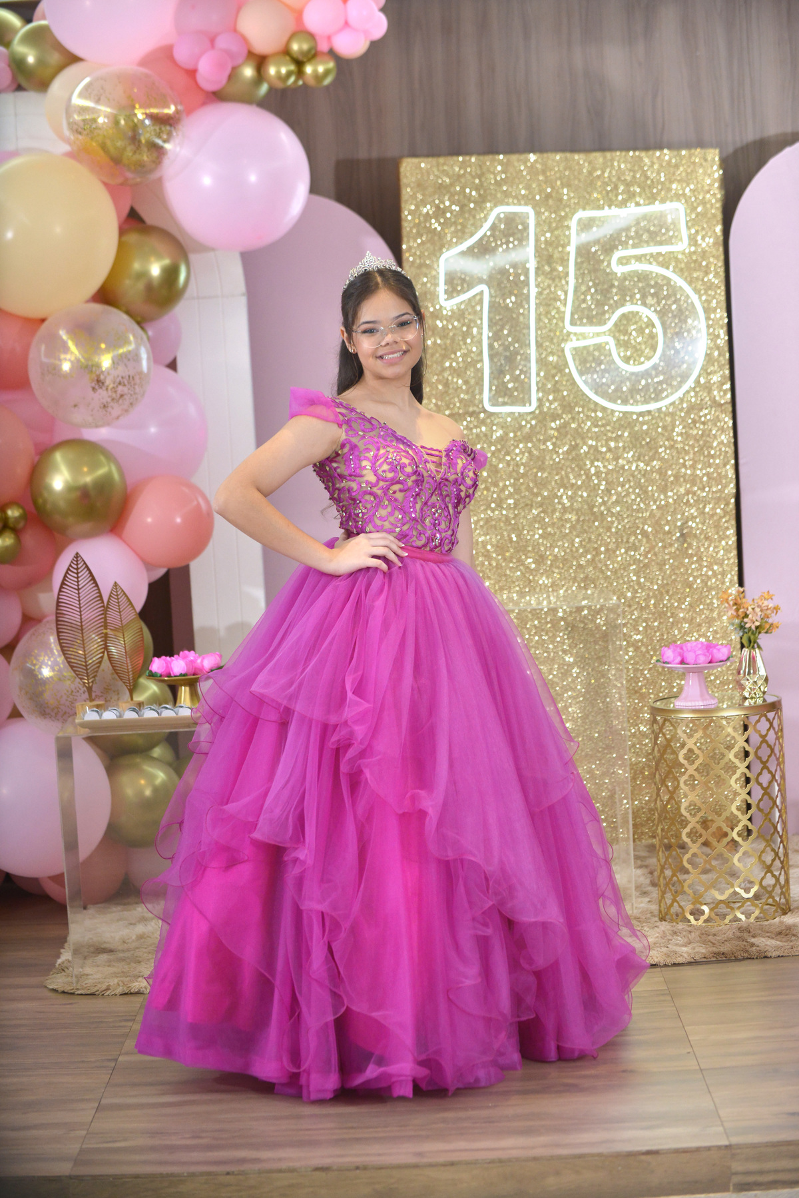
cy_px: 599
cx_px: 400
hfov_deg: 11.0
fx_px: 4158
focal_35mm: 125
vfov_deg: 16.4
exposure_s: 1/320
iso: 1600
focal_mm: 125
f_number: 5.6
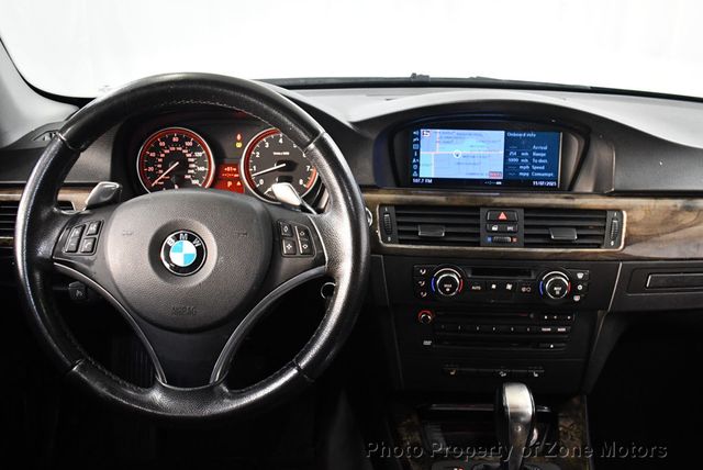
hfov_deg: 53.1
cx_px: 352
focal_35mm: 36
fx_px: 704
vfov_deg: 36.9
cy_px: 235
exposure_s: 1/100
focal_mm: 18
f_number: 3.5
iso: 3200
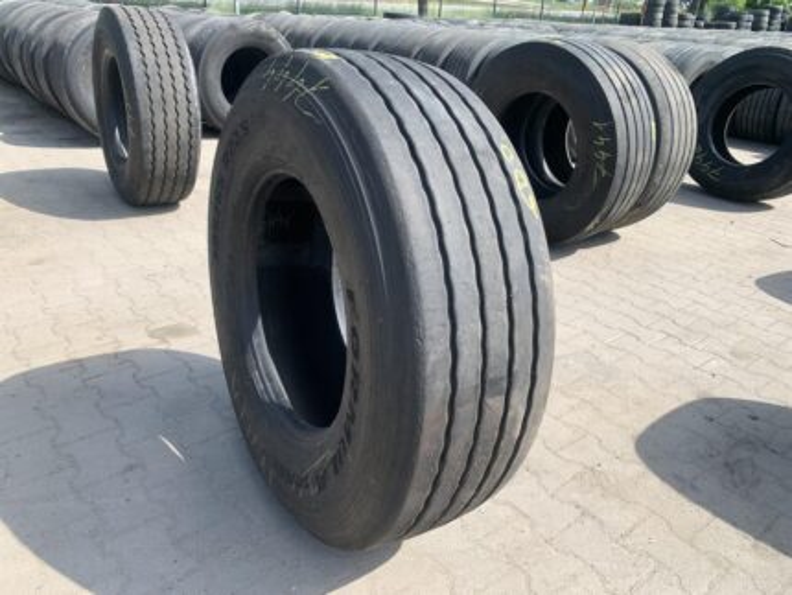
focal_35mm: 26
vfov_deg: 53.1
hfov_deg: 67.3
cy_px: 298
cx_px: 396
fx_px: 595
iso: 25
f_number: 1.8
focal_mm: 4.25
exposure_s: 1/1205
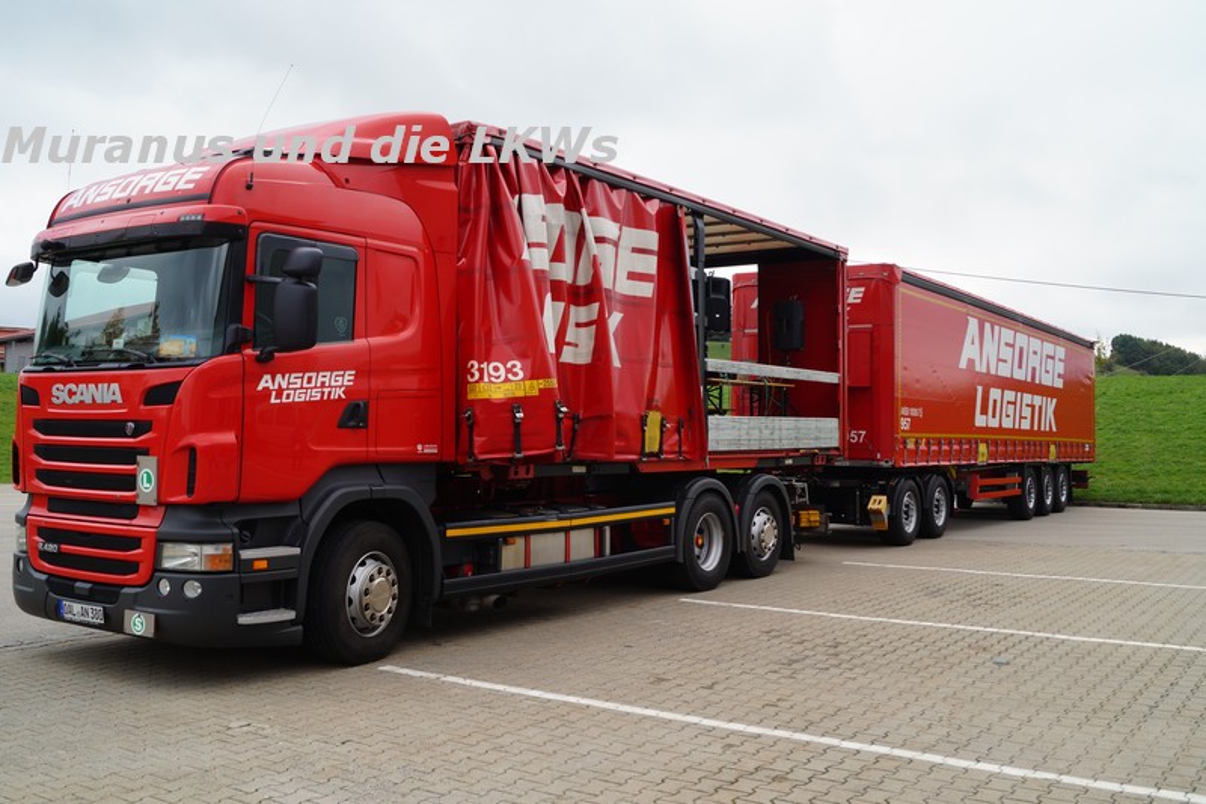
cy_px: 402
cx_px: 603
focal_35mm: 33
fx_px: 1105
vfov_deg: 40.0
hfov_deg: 57.2
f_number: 8
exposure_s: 1/125
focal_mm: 22
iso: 100
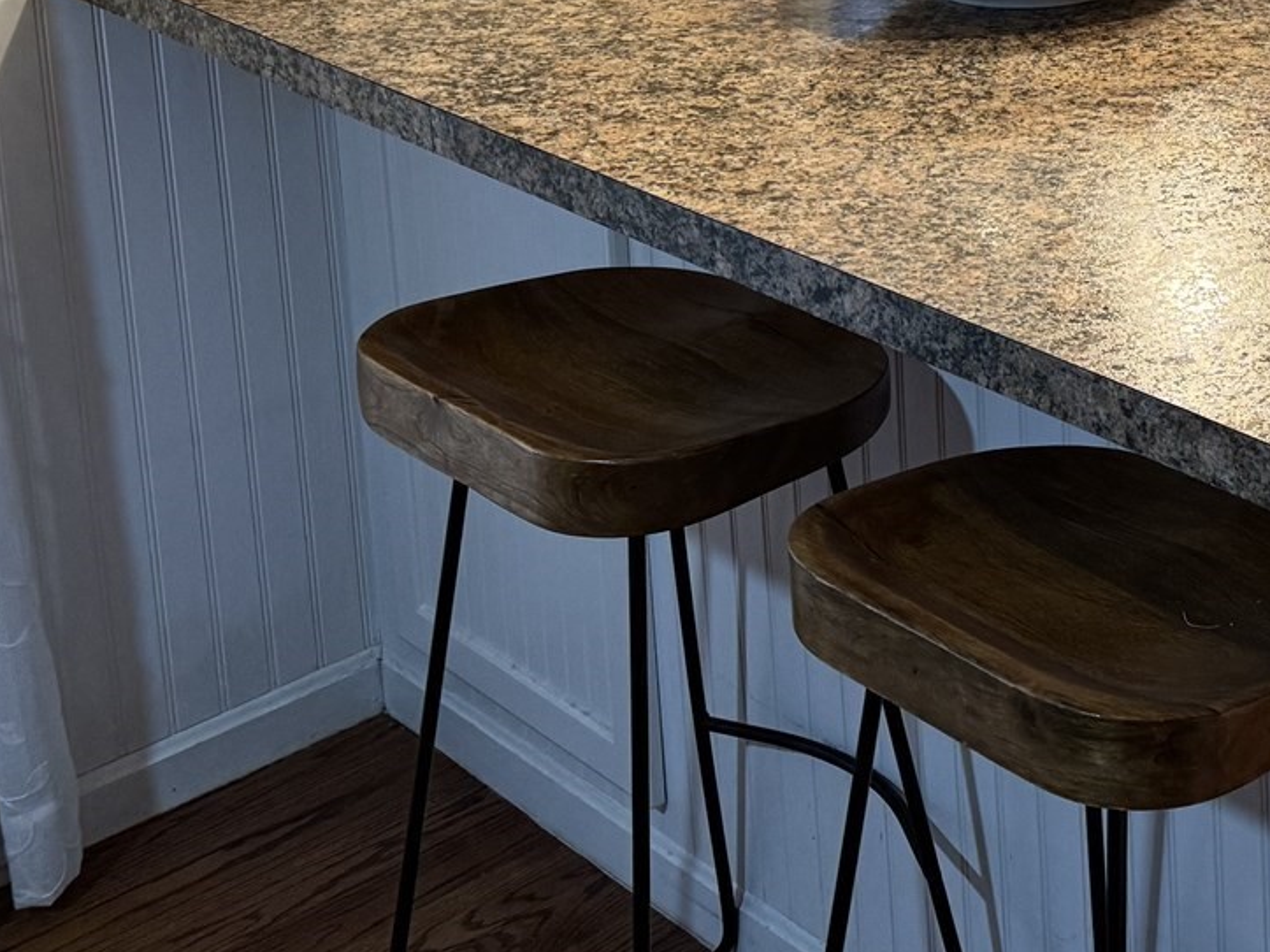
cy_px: -355
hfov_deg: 25.5
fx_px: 2494
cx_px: 1539
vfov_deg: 19.6
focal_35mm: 68
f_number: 1.78
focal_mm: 6.76
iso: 200
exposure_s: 1/60
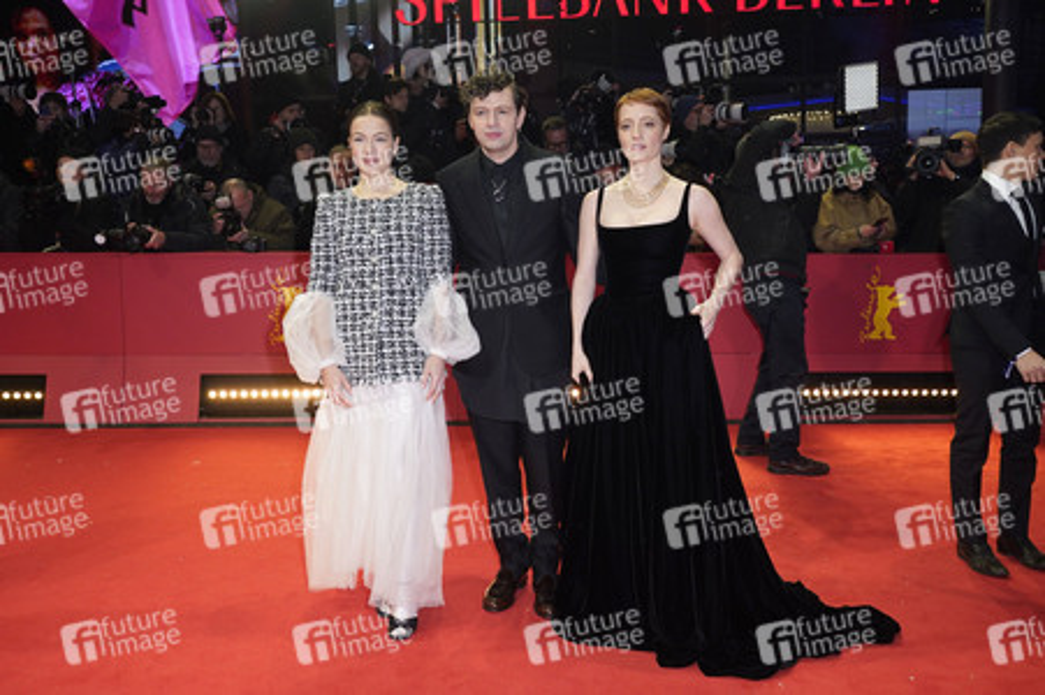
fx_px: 899
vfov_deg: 42.3
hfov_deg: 60.3
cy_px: 348
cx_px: 522
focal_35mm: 31
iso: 800
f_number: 5.6
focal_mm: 31
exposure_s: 1/160
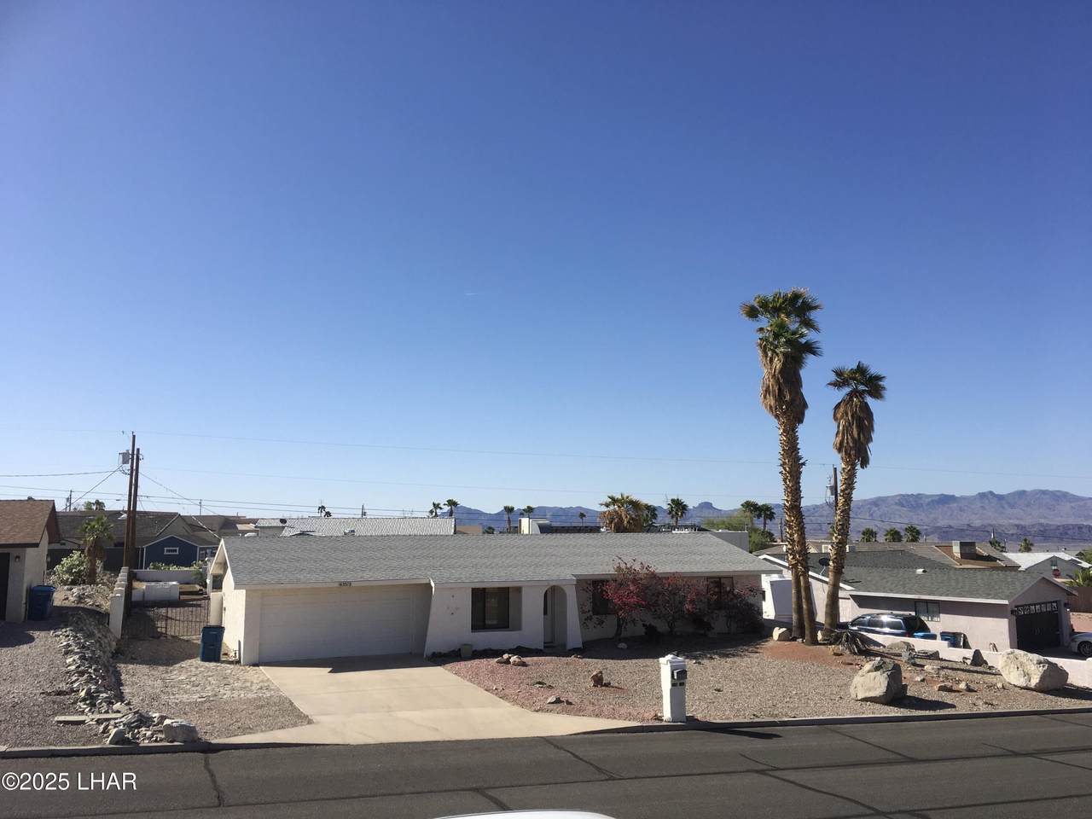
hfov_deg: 61.7
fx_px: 915
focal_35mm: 29
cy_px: 410
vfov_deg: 48.2
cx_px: 546
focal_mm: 4.15
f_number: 2.2
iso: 25
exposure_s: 1/2262
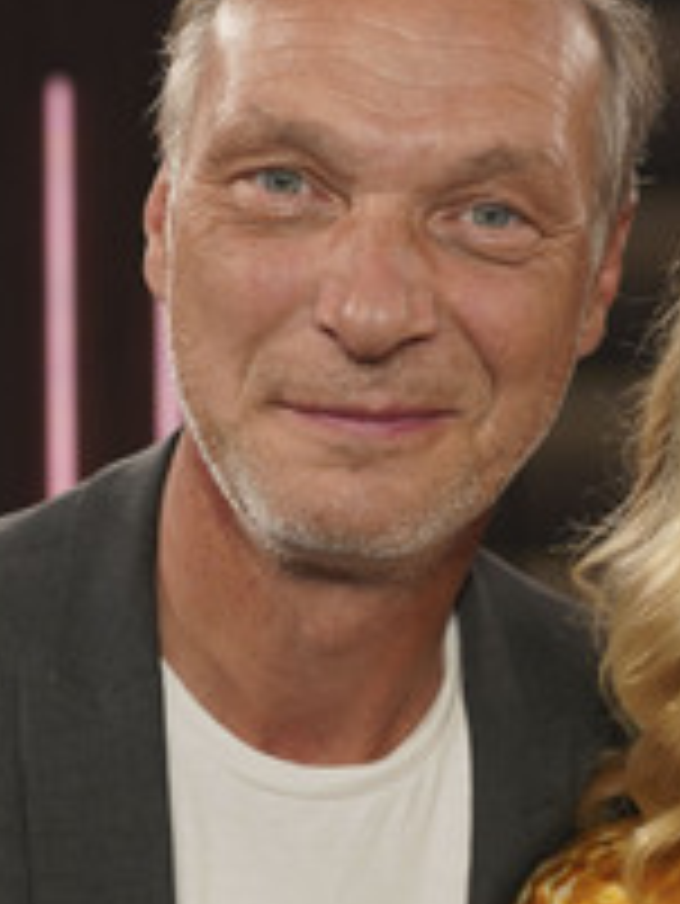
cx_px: 696
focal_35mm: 110
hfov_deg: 13.3
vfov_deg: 17.9
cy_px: 427
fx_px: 2878
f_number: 5
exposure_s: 1/200
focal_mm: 51
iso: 1600
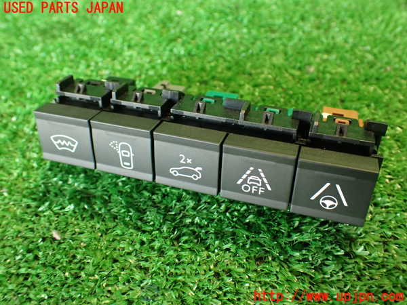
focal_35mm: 32
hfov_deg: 56.8
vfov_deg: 44.2
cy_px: 152
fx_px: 376
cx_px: 204
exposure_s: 1/30
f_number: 2.4
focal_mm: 5.79
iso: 400
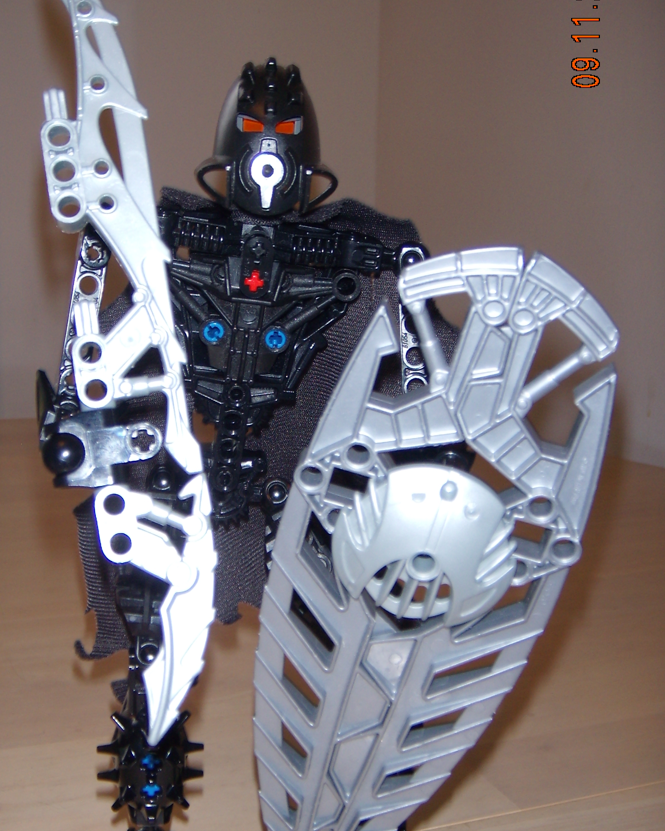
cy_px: 418
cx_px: 273
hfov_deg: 32.0
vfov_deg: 39.5
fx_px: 1156
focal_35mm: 47
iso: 64
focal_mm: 6.4
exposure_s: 1/60.2
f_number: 3.5
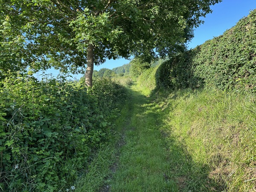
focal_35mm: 24
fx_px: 177
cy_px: 96
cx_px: 128
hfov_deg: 71.6
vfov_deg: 56.8
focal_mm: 6.86
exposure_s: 1/750
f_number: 1.78
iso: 80
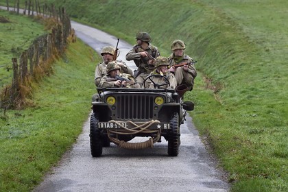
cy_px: 96
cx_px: 144
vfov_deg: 8.1
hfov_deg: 12.1
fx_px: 1360
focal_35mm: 170
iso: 1600
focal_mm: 170
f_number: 7.1
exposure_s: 1/250
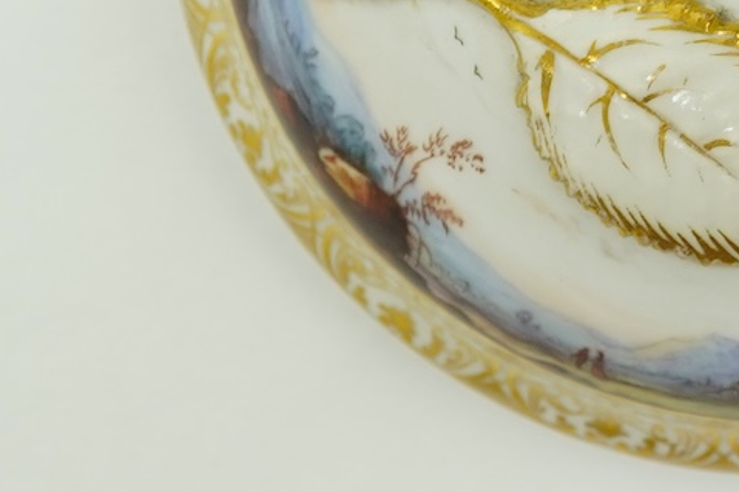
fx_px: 3796
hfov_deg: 10.9
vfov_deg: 7.4
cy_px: -114
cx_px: 856
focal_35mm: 185
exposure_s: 1/50
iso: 400
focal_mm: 30
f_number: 9
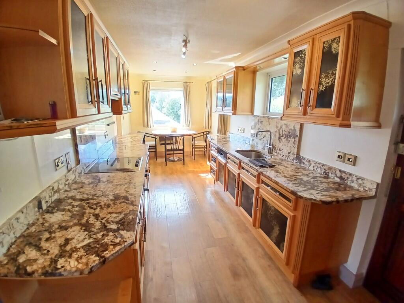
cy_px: 152
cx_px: 202
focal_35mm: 17
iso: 100
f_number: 2.2
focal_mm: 1.4
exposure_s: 1/33.3
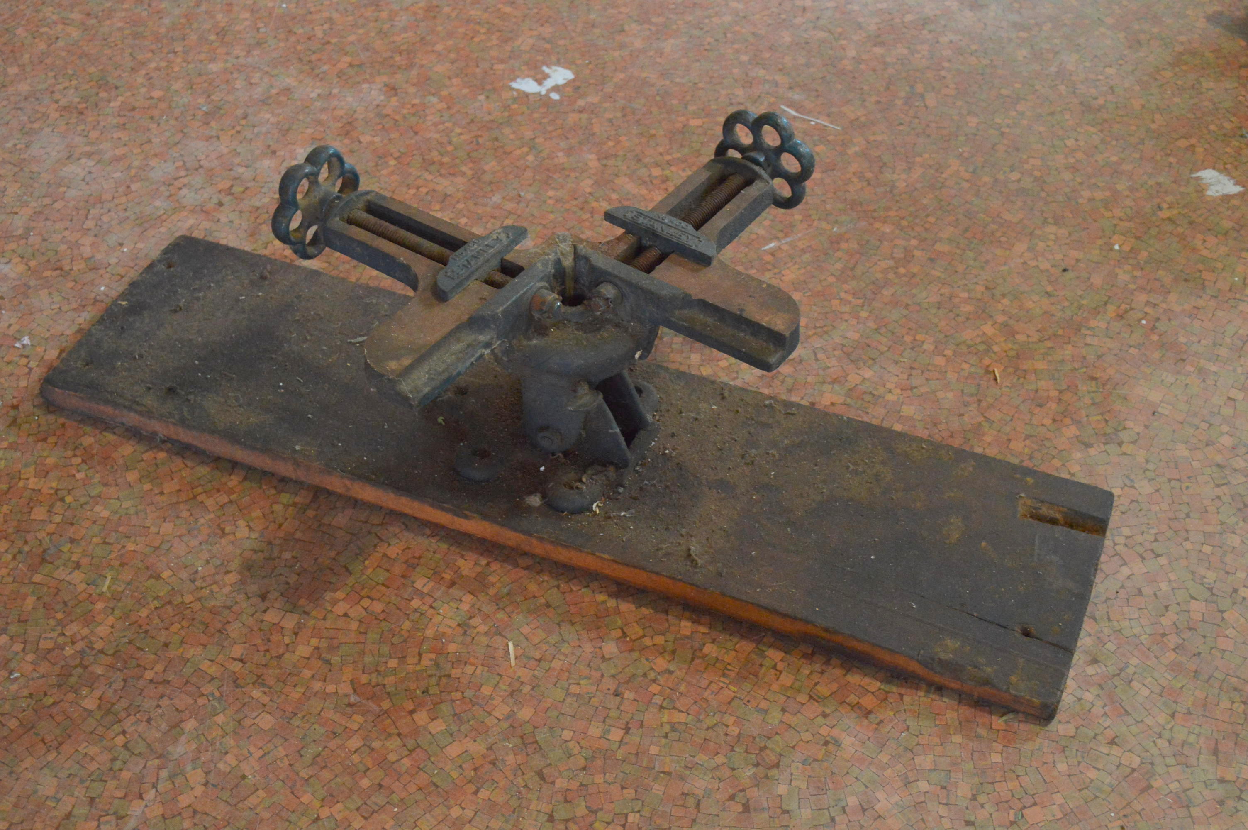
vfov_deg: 28.9
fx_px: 1611
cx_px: 624
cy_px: 415
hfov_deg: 42.4
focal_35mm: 46
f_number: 6.3
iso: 3200
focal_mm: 31
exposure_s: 1/50
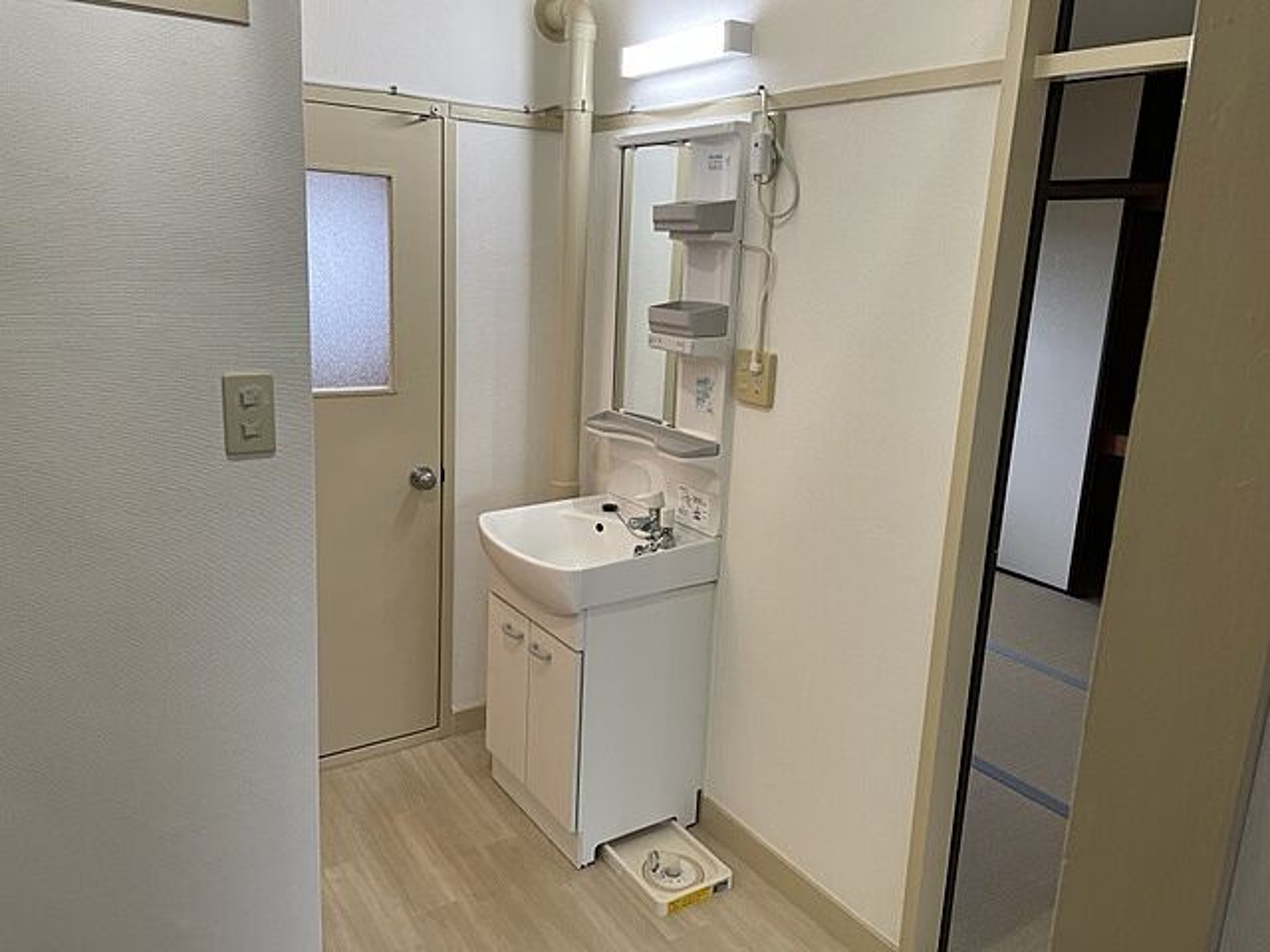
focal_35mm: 26
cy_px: 476
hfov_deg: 67.3
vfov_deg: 53.1
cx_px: 635
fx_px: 954
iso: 100
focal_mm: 4.2
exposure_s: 1/100
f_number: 1.6
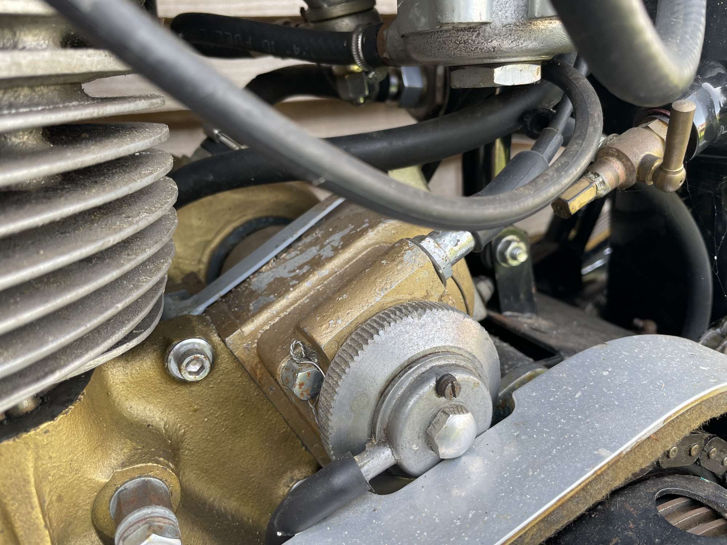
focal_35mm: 26
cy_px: 272
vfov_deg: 53.1
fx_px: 546
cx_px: 364
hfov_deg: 67.3
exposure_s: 1/121
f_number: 1.6
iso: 50
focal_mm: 4.2
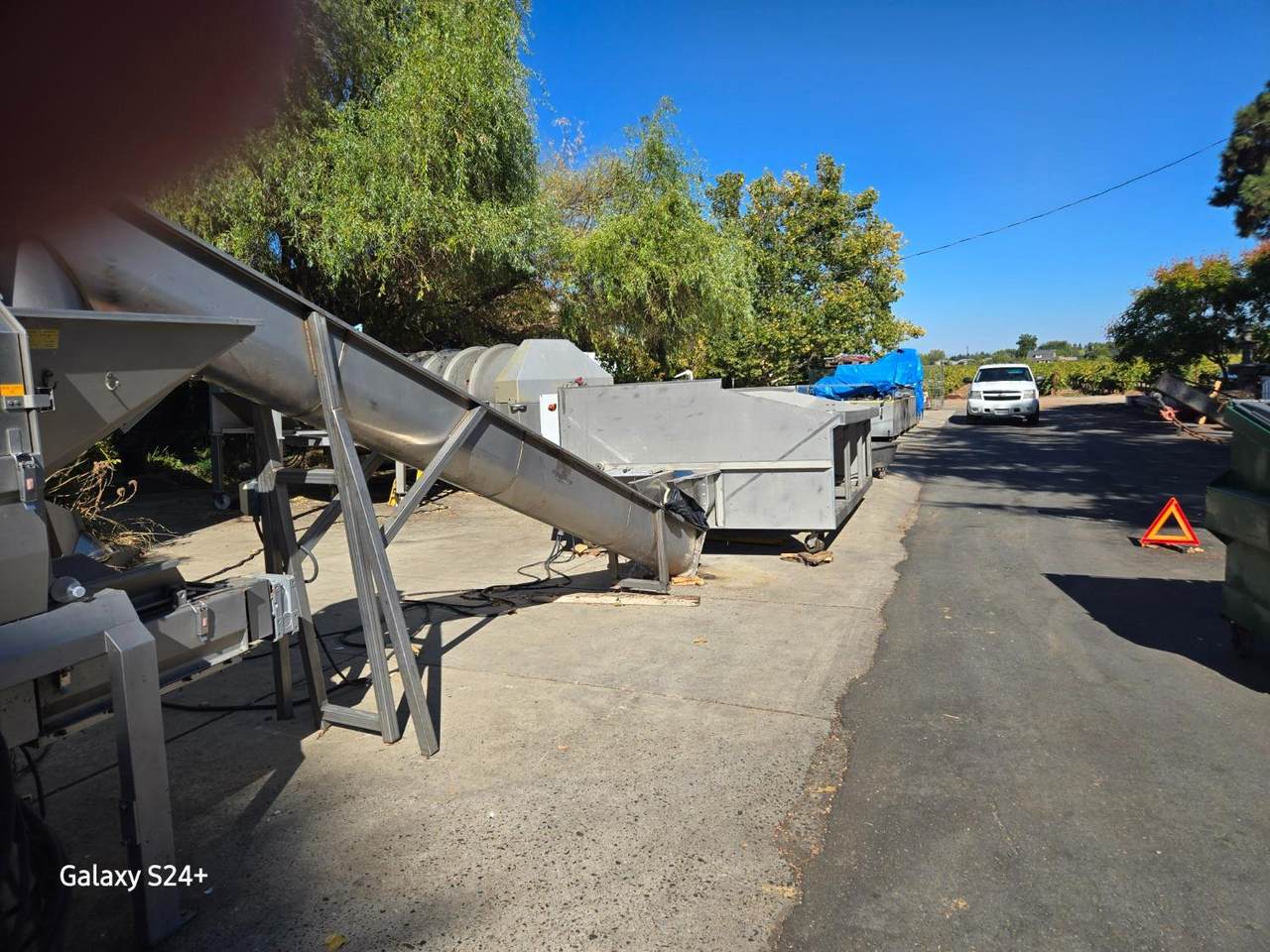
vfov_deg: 58.9
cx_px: 635
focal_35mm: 23
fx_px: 844
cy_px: 476
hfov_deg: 73.9
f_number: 1.8
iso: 25
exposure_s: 1/1780
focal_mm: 5.4
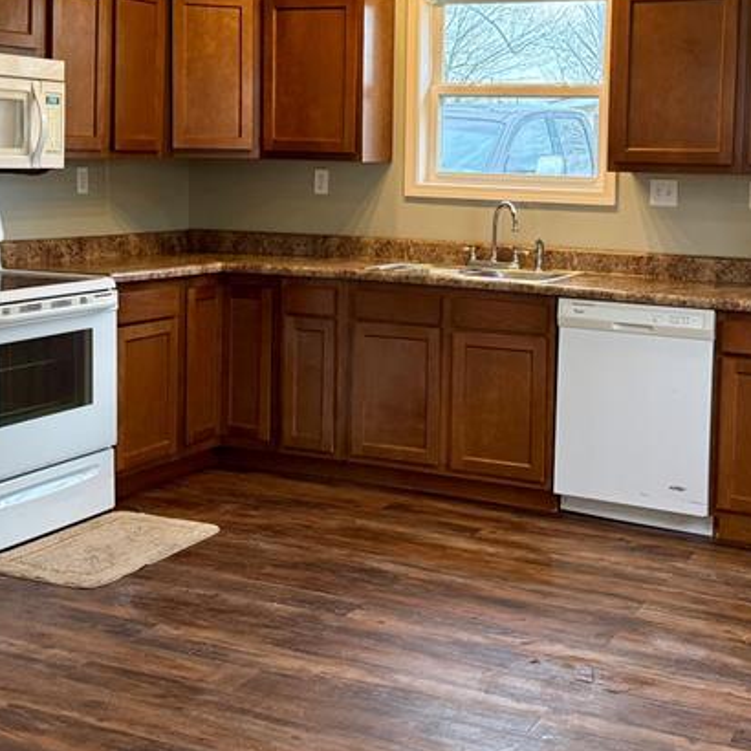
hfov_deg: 32.2
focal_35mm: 53
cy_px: 240
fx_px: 1301
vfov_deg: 31.9
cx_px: 423
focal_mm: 6.76
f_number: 1.78
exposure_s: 1/120
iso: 320
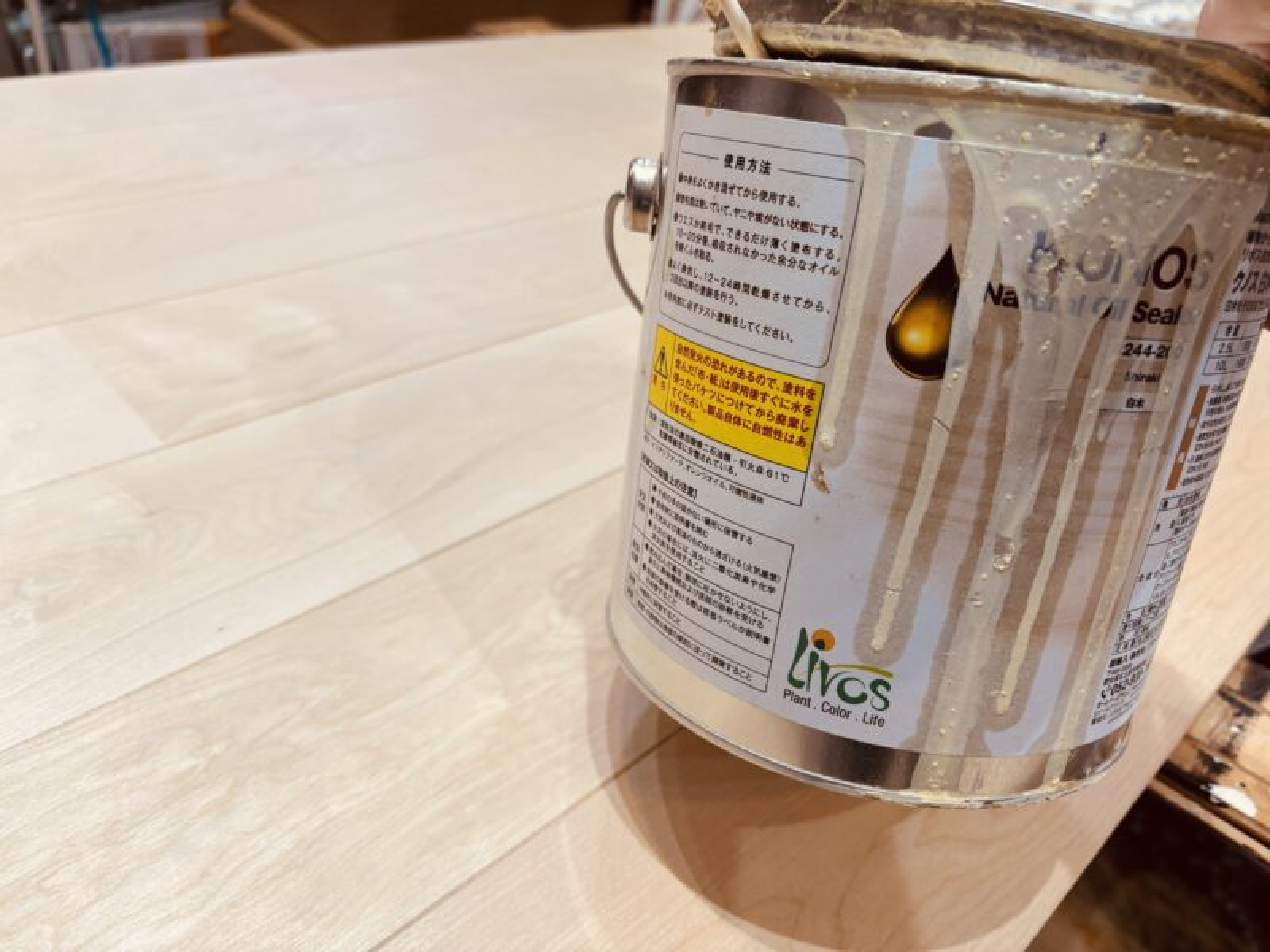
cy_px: 476
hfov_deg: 67.3
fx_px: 954
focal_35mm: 26
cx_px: 635
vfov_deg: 53.1
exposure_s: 1/120
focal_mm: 5.96
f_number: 1.6
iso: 125
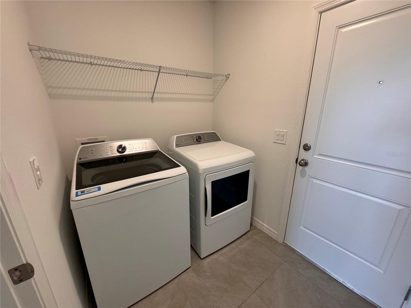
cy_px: 154
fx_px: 166
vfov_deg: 85.7
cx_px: 206
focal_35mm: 14
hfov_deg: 102.1
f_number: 2.2
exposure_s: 1/120
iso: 250
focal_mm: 2.22
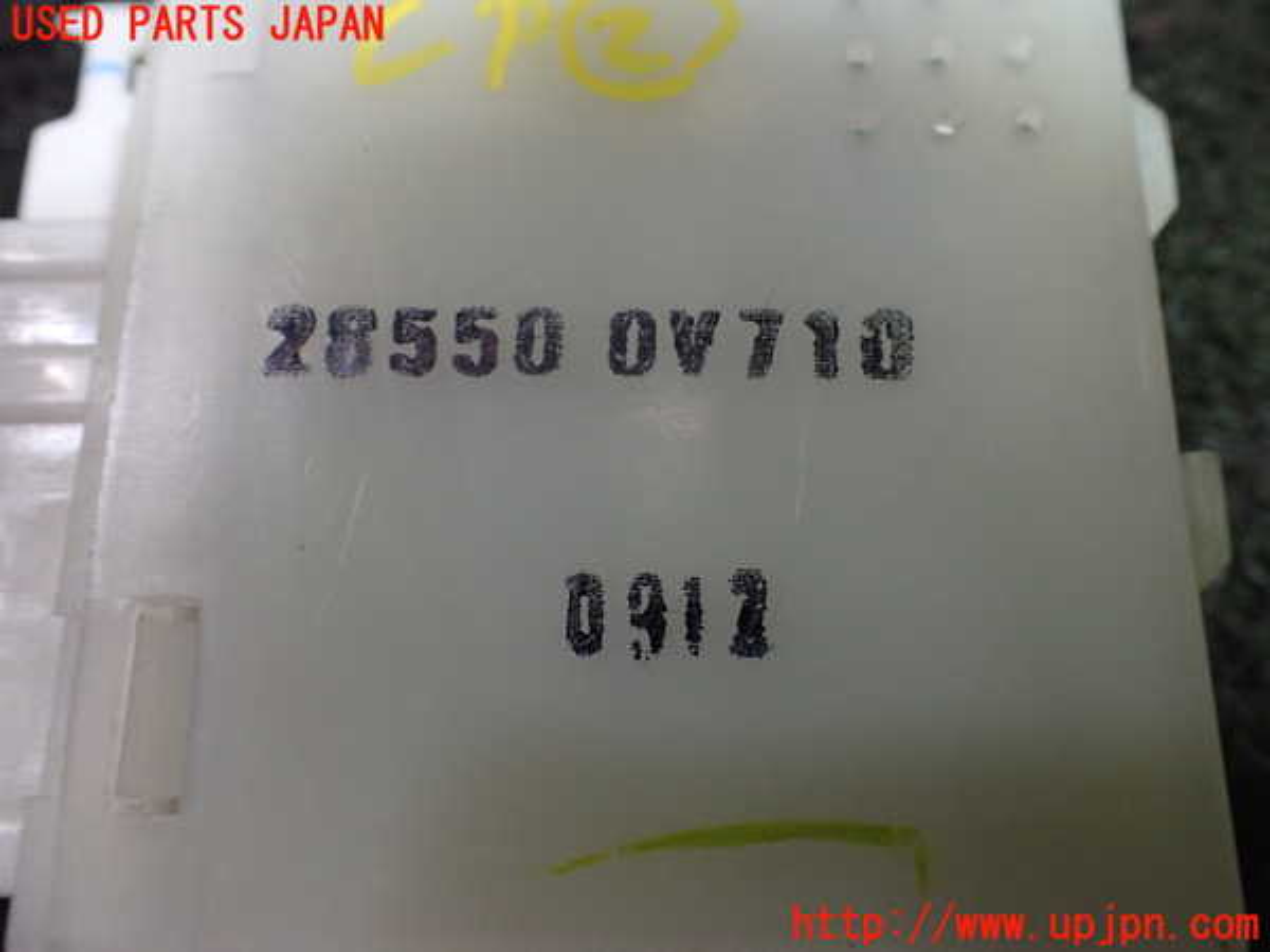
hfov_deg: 60.0
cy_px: 476
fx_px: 1101
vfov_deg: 46.8
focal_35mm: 30
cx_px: 635
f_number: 2.3
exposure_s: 1/125
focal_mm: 5.4
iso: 800
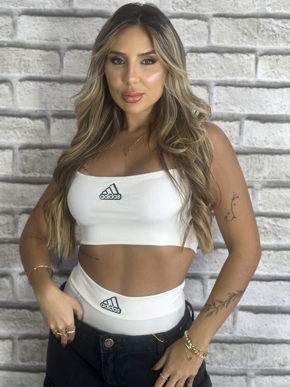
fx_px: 860
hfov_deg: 19.1
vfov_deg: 25.3
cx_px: 145
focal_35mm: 77
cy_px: 194
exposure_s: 1/120
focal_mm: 9
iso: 100
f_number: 2.8
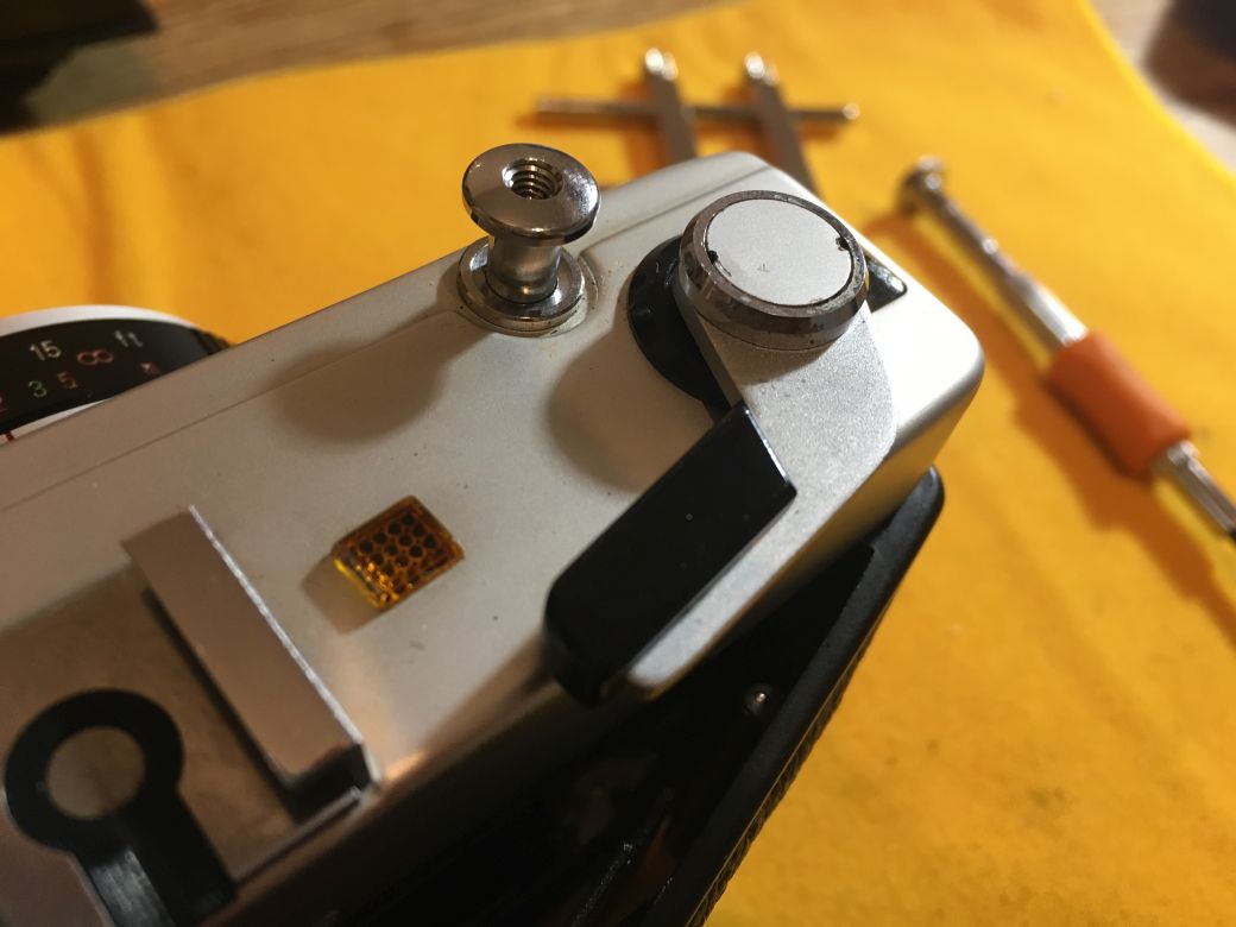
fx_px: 1035
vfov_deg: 48.2
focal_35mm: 29
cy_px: 464
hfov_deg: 61.7
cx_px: 618
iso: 80
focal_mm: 4.15
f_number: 2.2
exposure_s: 1/30
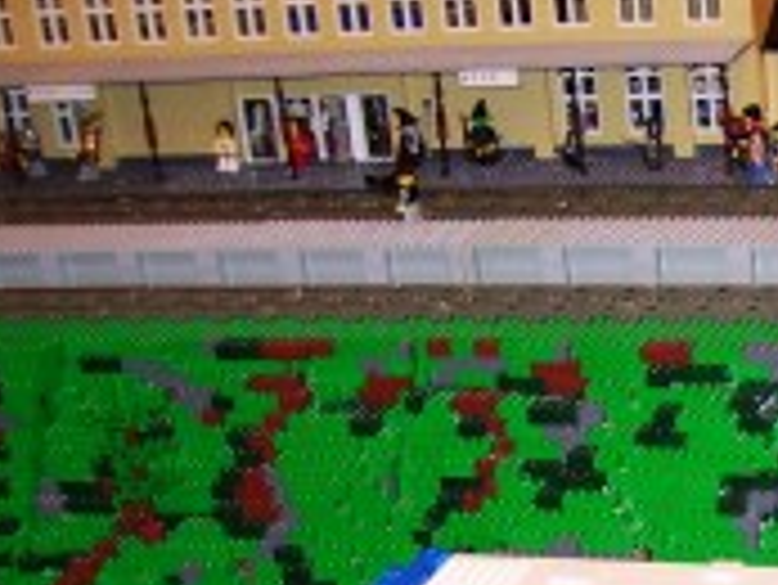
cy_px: 639
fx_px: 2092
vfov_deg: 15.5
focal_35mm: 93
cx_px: 904
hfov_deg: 19.9
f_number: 2.7
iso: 80
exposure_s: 1/60
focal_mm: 6
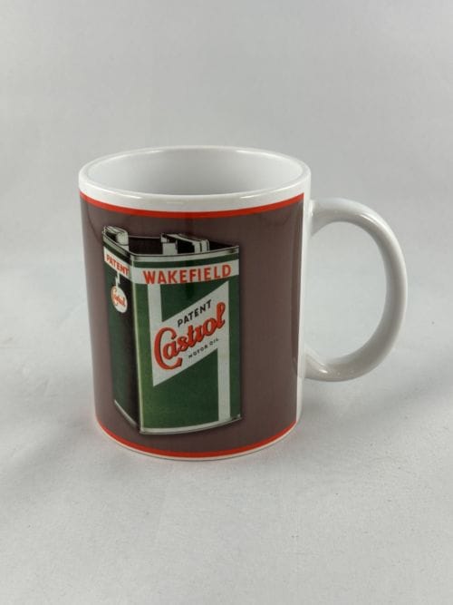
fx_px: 838
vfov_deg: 39.7
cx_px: 226
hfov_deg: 30.3
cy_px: 302
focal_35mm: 48
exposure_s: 1/100
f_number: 1.78
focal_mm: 6.86
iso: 50
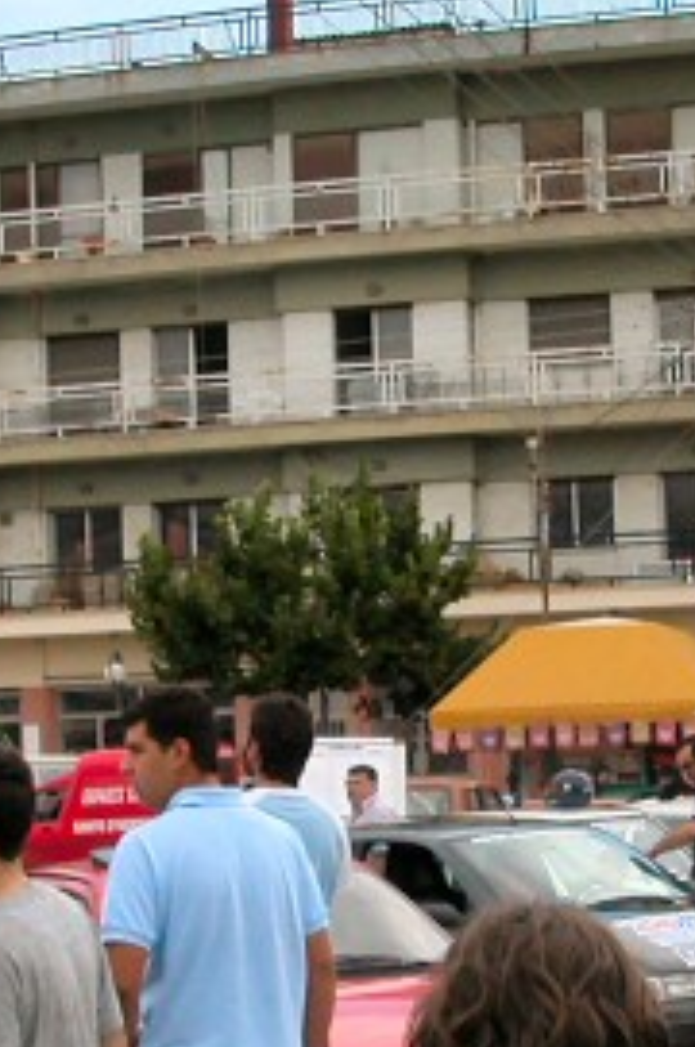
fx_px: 2642
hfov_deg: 14.9
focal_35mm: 91
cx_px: 494
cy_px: 823
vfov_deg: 22.1
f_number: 4.5
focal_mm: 5.6
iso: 100
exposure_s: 1/434
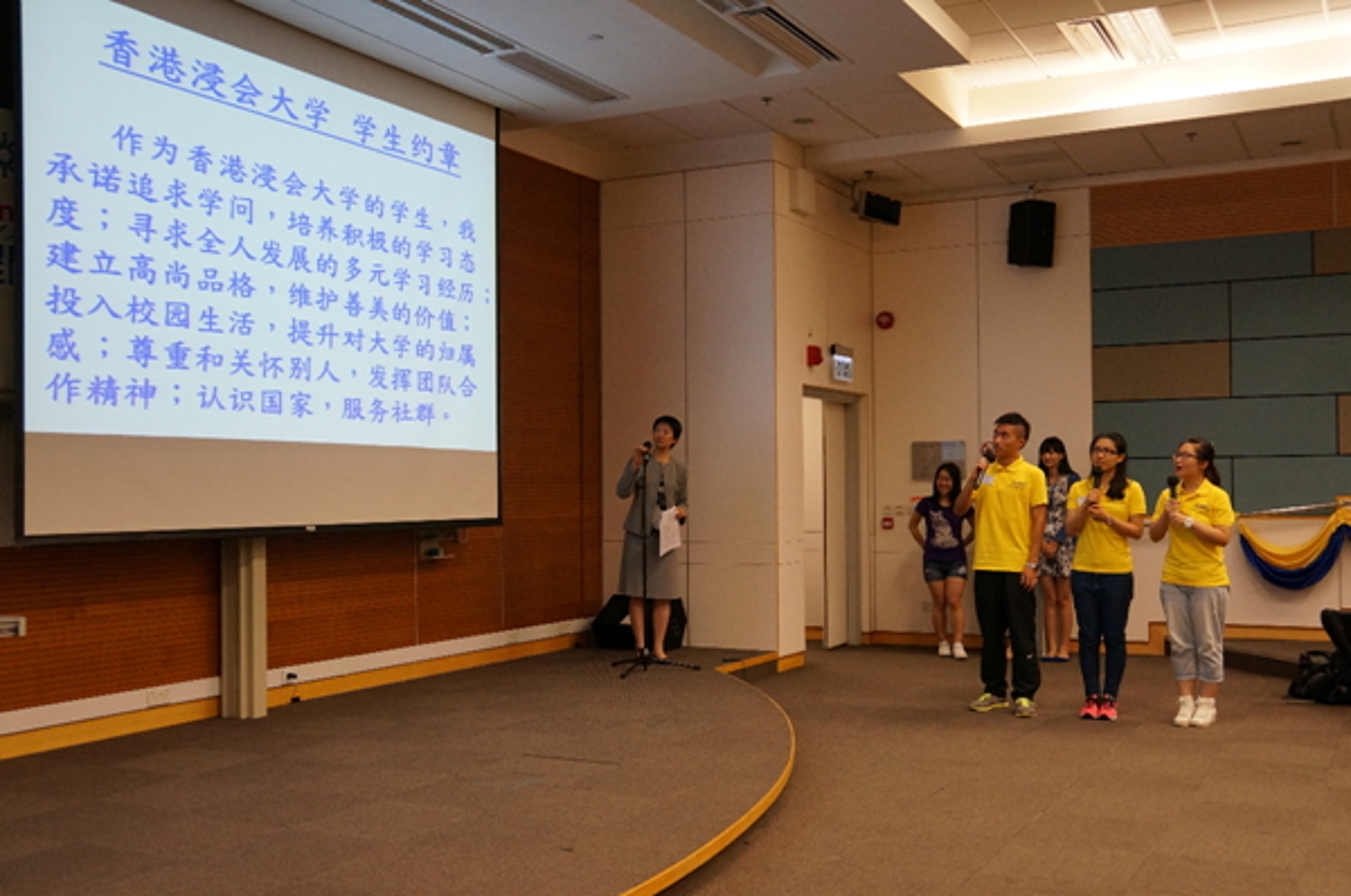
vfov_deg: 36.8
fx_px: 1349
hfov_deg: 53.2
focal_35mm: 36
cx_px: 676
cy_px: 448
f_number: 4
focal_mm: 24
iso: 1250
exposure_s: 1/160
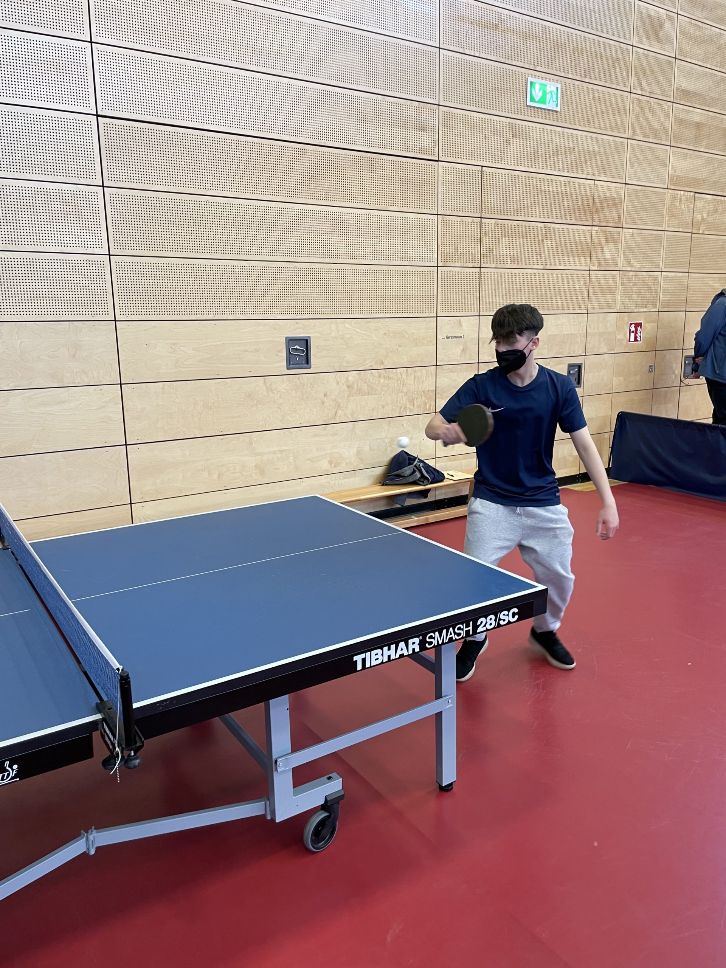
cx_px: 363
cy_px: 484
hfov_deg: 53.1
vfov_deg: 67.3
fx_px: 727
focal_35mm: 26
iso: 80
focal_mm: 4.2
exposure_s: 1/50
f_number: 1.6
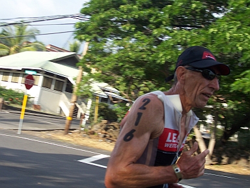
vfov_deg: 27.5
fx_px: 383
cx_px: 125
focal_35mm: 53
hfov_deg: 36.2
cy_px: 94
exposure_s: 1/350
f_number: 3.4
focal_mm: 8.6
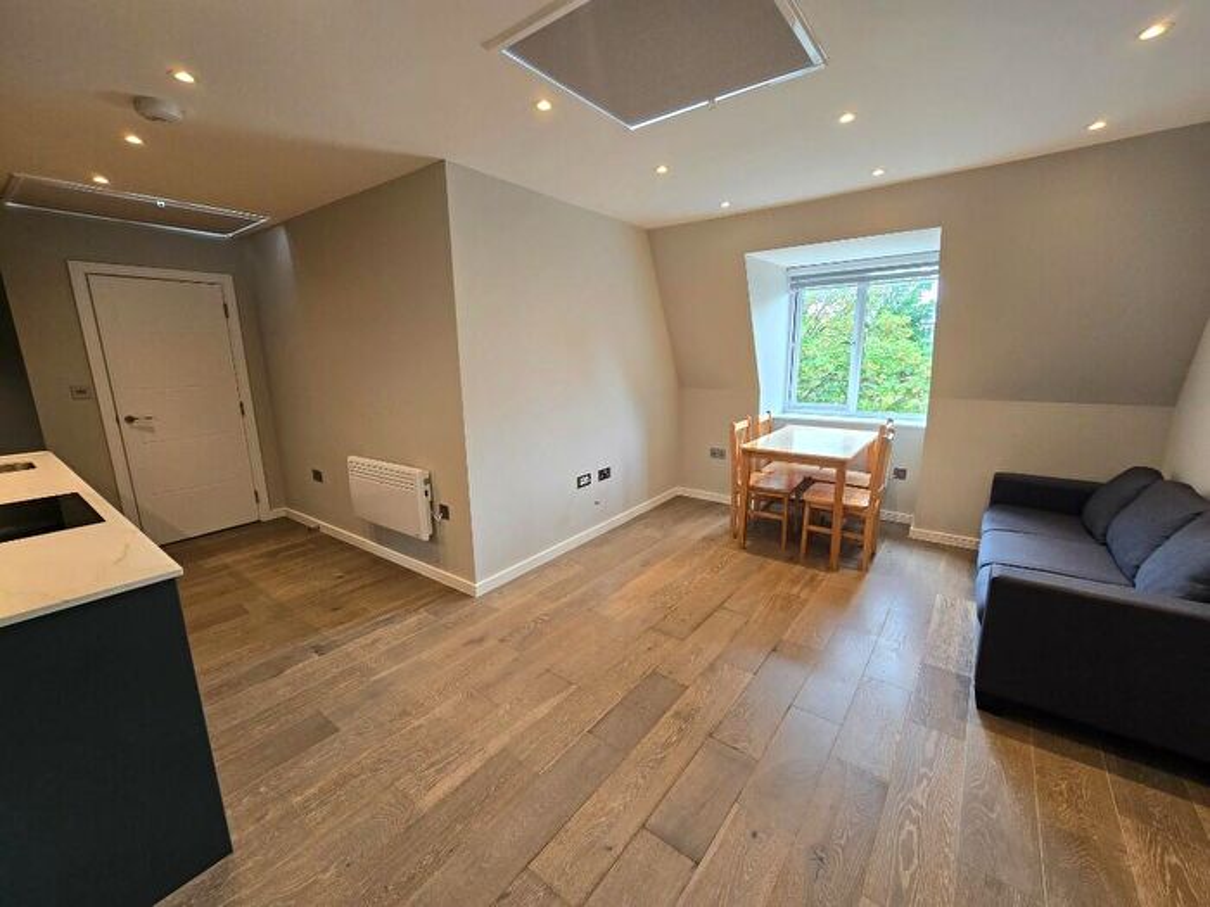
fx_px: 454
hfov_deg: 106.2
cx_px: 605
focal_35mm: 13
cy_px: 454
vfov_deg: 89.9
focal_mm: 2.2
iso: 64
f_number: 2.2
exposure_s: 1/50
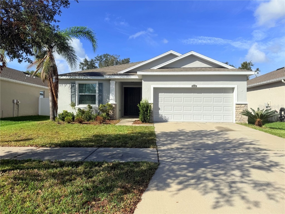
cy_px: 107
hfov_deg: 71.6
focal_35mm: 24
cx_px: 142
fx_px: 198
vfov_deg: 56.8
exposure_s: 1/7353
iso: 80
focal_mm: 6.76
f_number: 1.78
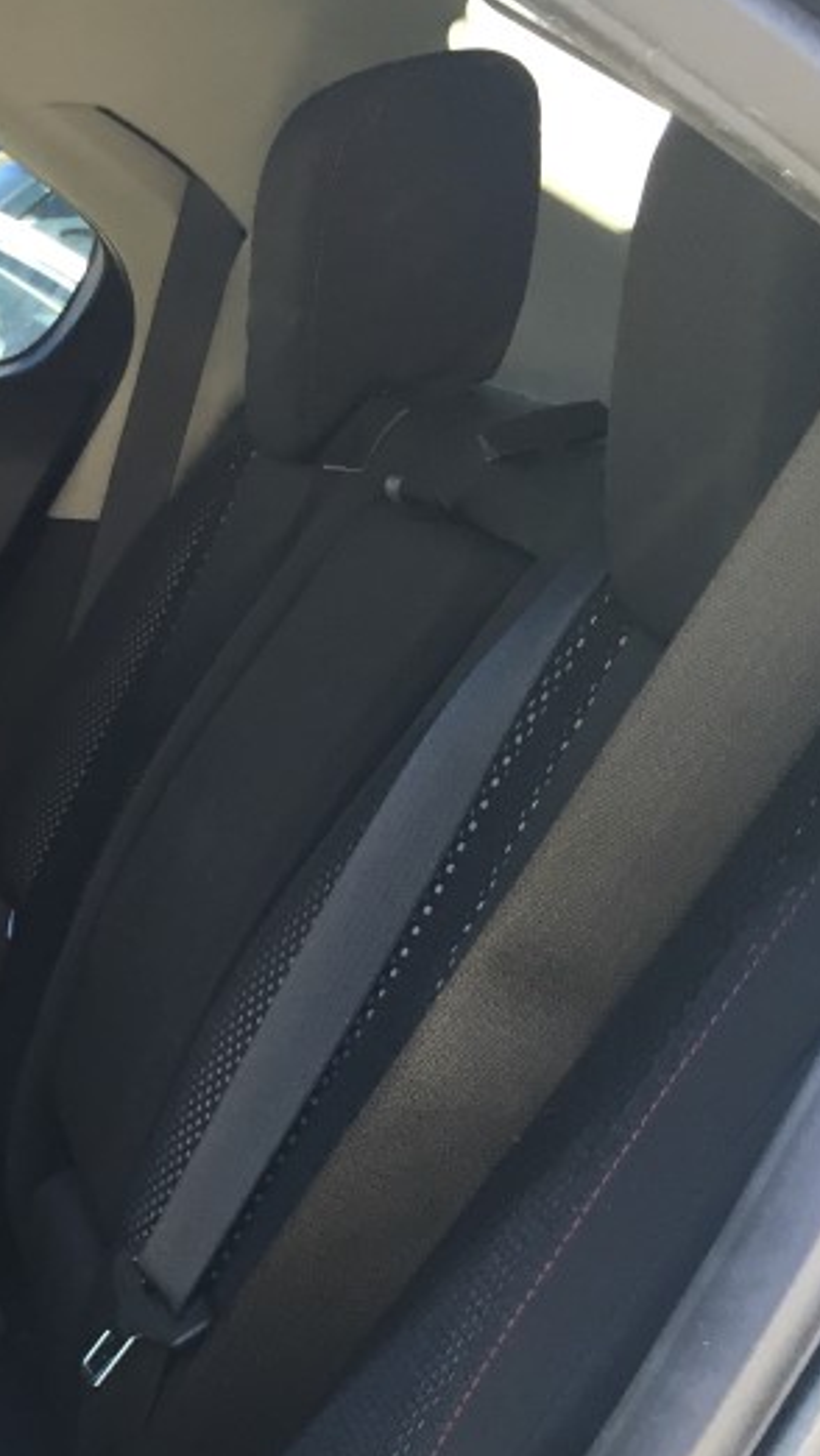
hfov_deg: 17.1
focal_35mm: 62
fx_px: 2394
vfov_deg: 33.3
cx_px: -502
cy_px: 1038
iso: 32
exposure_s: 1/30
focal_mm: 4.15
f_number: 2.2
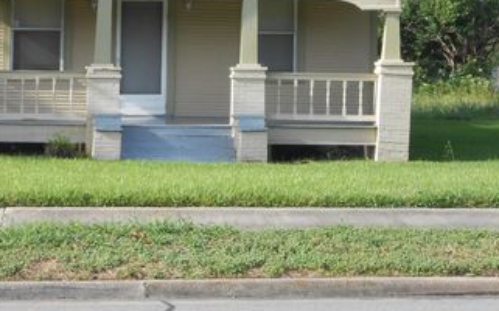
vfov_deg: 10.9
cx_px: 205
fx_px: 1617
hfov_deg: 17.5
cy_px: 32
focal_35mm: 119
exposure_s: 1/250
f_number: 6
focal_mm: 12.8
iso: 125
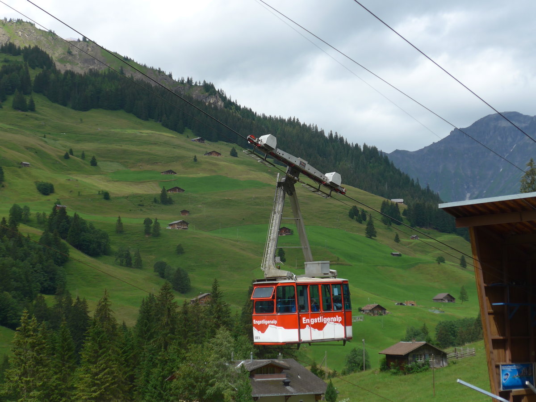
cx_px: 268
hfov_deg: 26.3
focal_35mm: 74
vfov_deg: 19.9
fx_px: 1146
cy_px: 201
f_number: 4.2
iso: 80
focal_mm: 15
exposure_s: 1/500
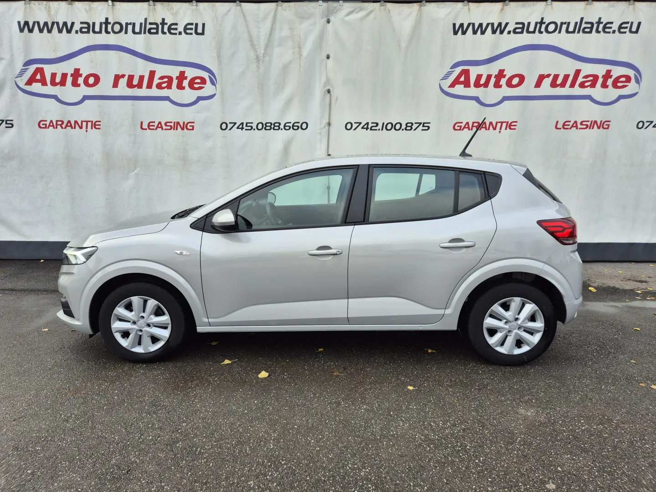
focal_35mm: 23
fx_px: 436
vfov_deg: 58.9
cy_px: 246
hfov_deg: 73.9
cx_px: 328
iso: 25
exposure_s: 1/245
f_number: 1.8
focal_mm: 5.4
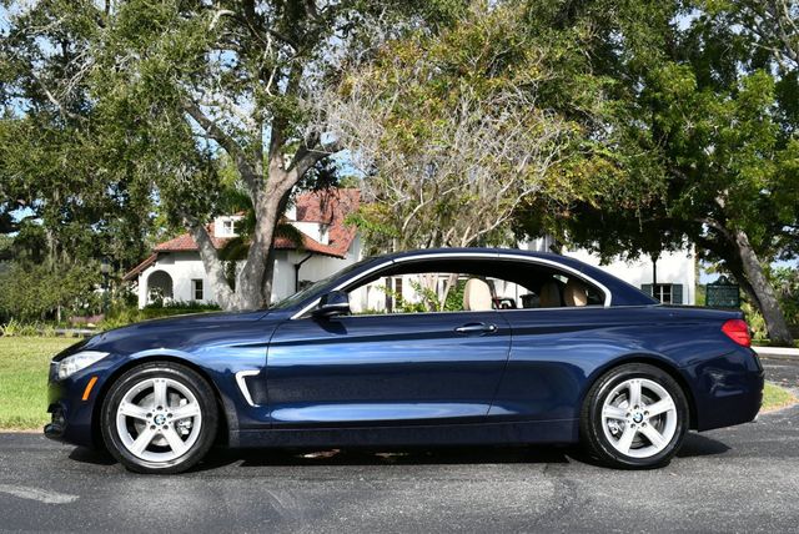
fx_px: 977
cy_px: 267
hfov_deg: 44.5
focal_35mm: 44
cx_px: 400
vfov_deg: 30.6
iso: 125
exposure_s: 1/250
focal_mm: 22
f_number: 8
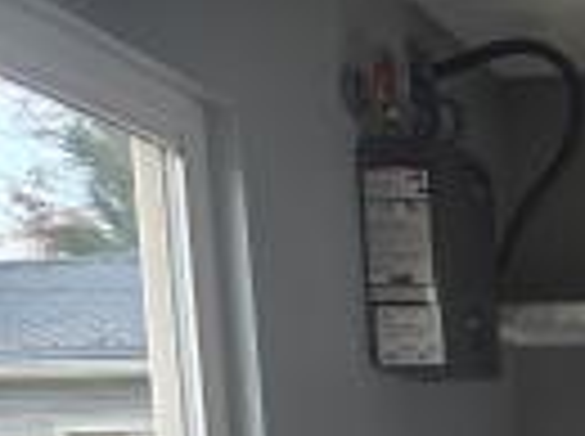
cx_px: 886
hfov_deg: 22.4
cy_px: 665
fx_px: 1198
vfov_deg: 18.2
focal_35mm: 71
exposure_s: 1/120
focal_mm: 5.4
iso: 80
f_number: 1.8
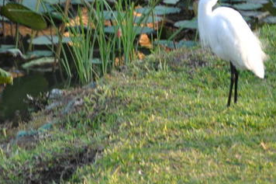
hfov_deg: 4.1
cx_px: 177
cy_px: 59
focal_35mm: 506
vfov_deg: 2.7
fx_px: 3877
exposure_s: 1/60
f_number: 6.3
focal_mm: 200
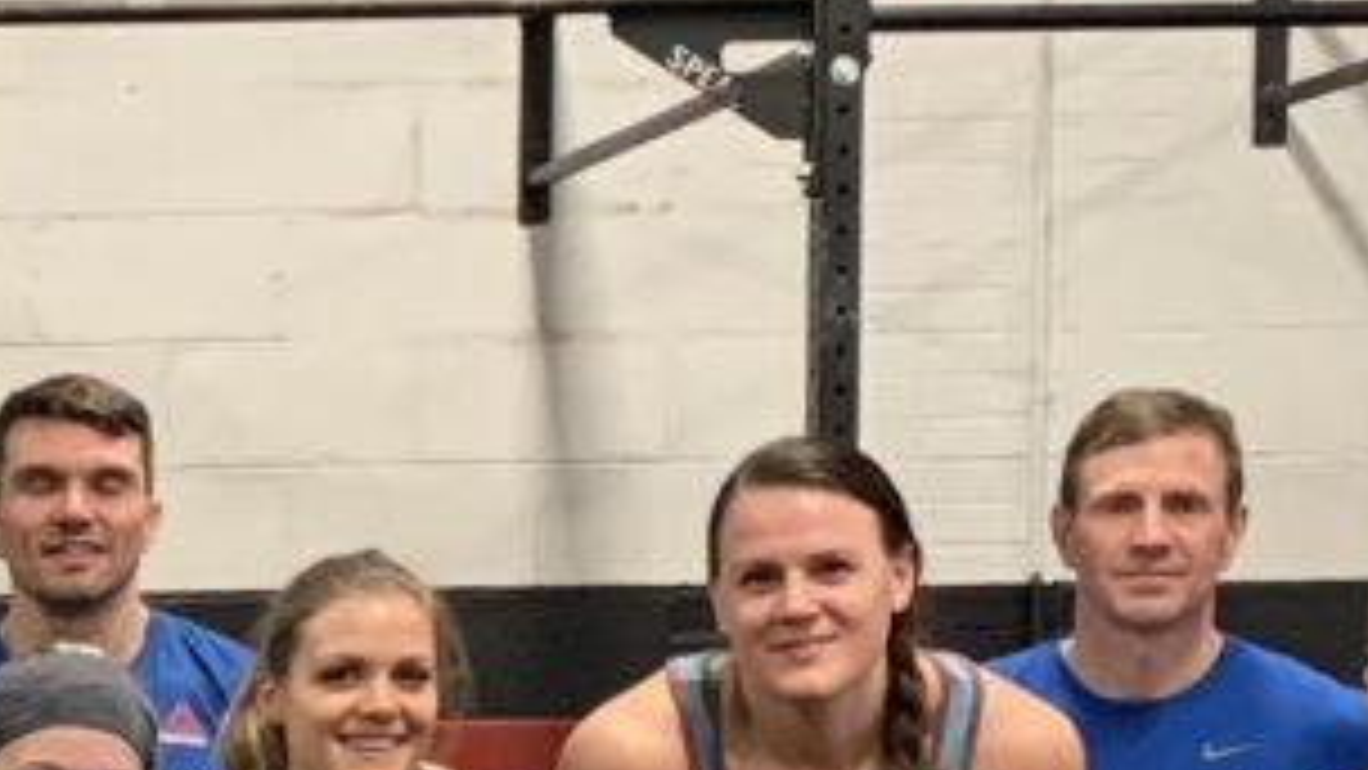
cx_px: -824
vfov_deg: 8.0
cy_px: 1198
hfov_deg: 13.4
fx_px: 5405
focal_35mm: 149
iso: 320
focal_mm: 4.25
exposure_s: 1/60
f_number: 1.8
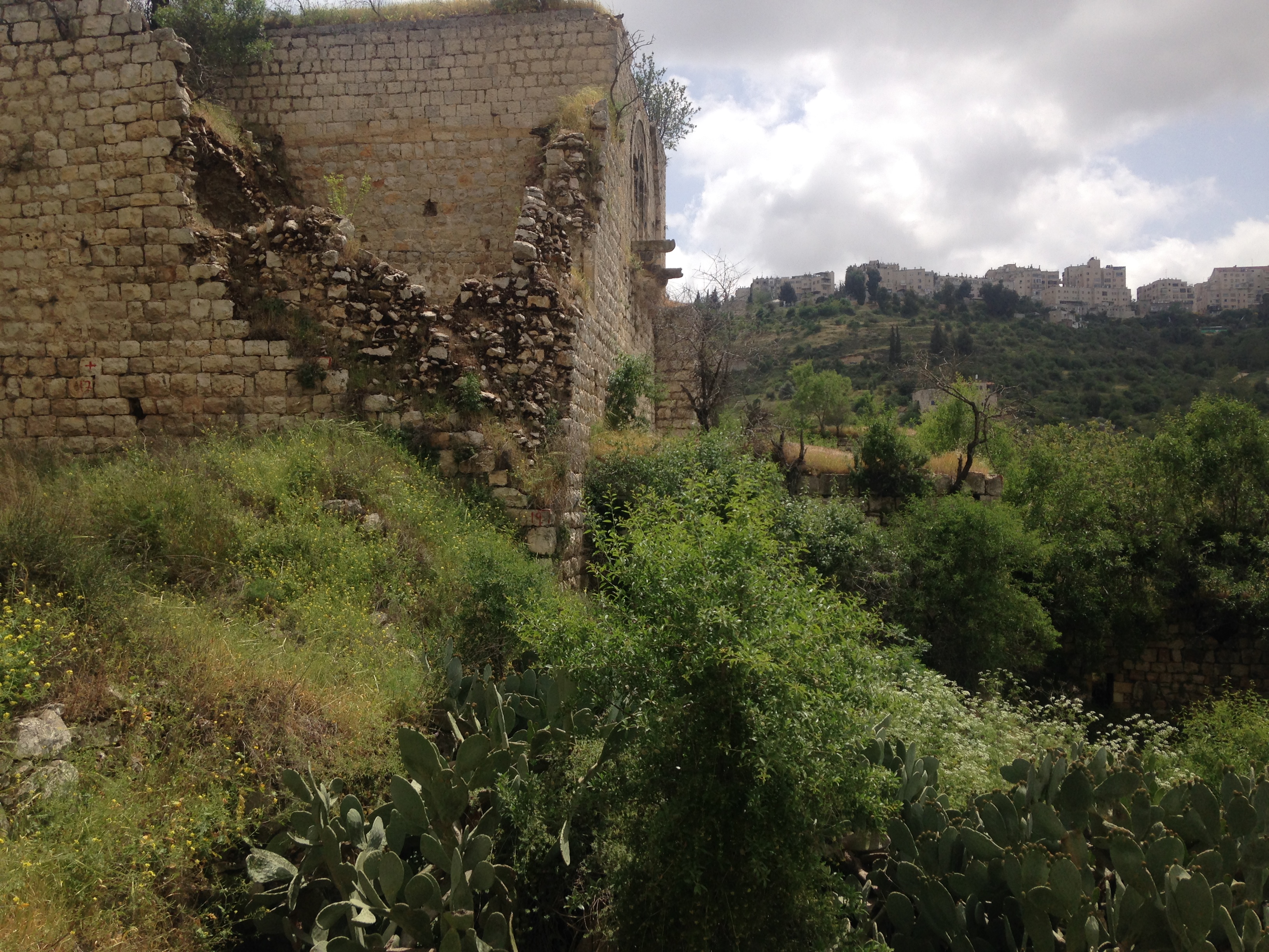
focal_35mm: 33
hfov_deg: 55.4
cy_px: 476
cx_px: 634
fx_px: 1210
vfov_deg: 42.9
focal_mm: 4.12
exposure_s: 1/2088
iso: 50
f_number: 2.4
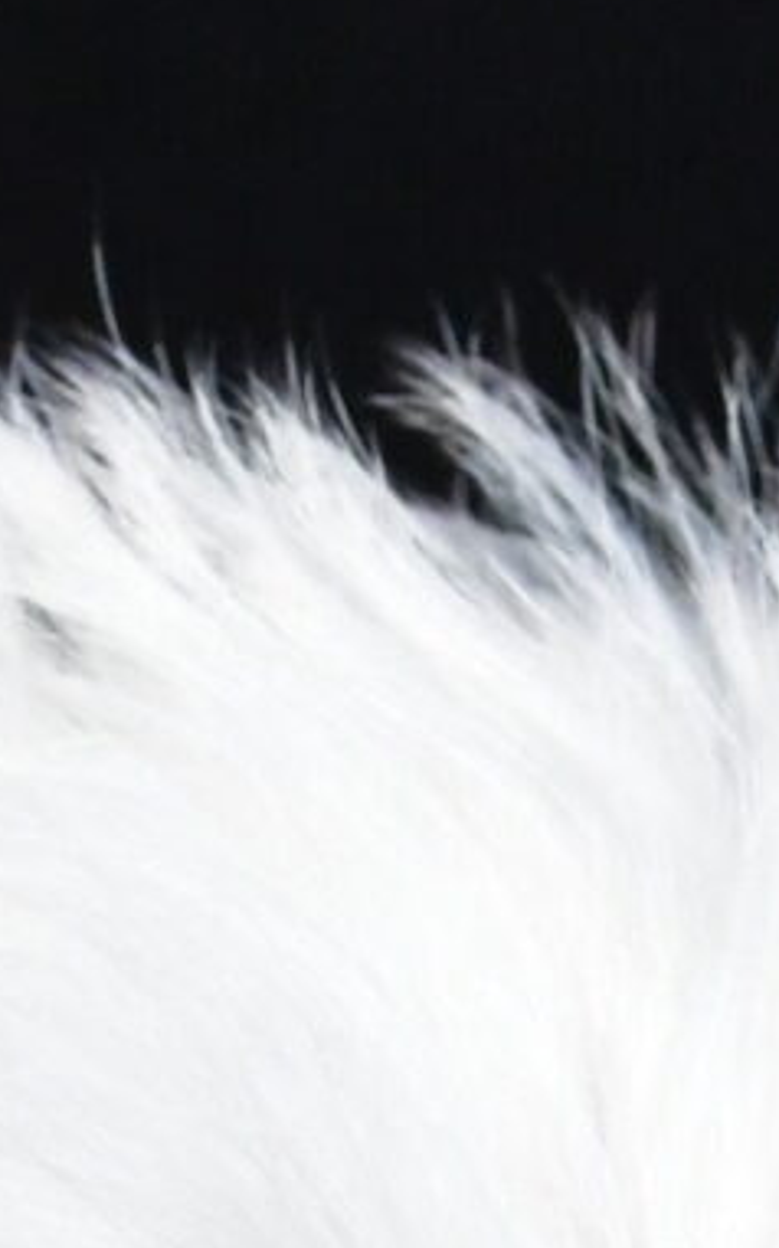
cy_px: 3354
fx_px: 9787
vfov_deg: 6.8
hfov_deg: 4.6
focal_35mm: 288
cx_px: 624
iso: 6400
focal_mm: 28
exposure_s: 1/800
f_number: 9
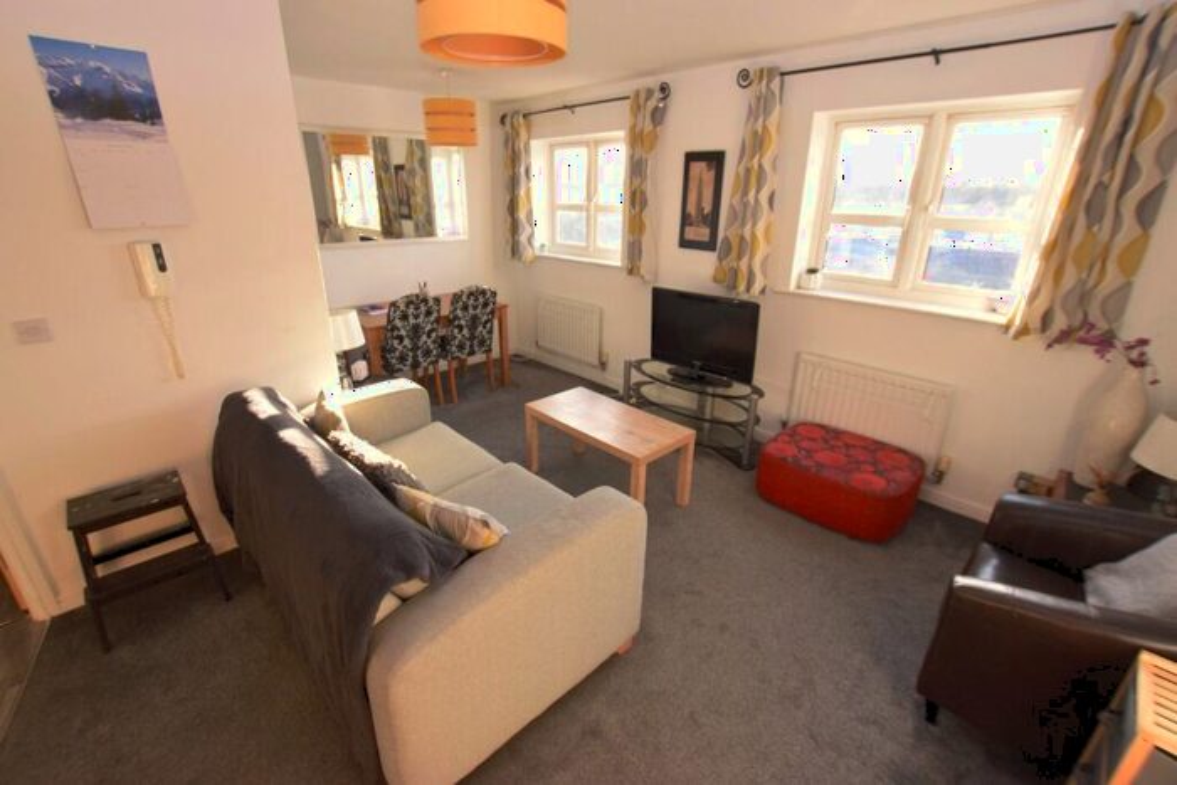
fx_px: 490
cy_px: 392
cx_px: 588
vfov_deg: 77.4
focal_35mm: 15
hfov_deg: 100.4
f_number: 5.6
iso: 800
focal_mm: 10
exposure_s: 1/125
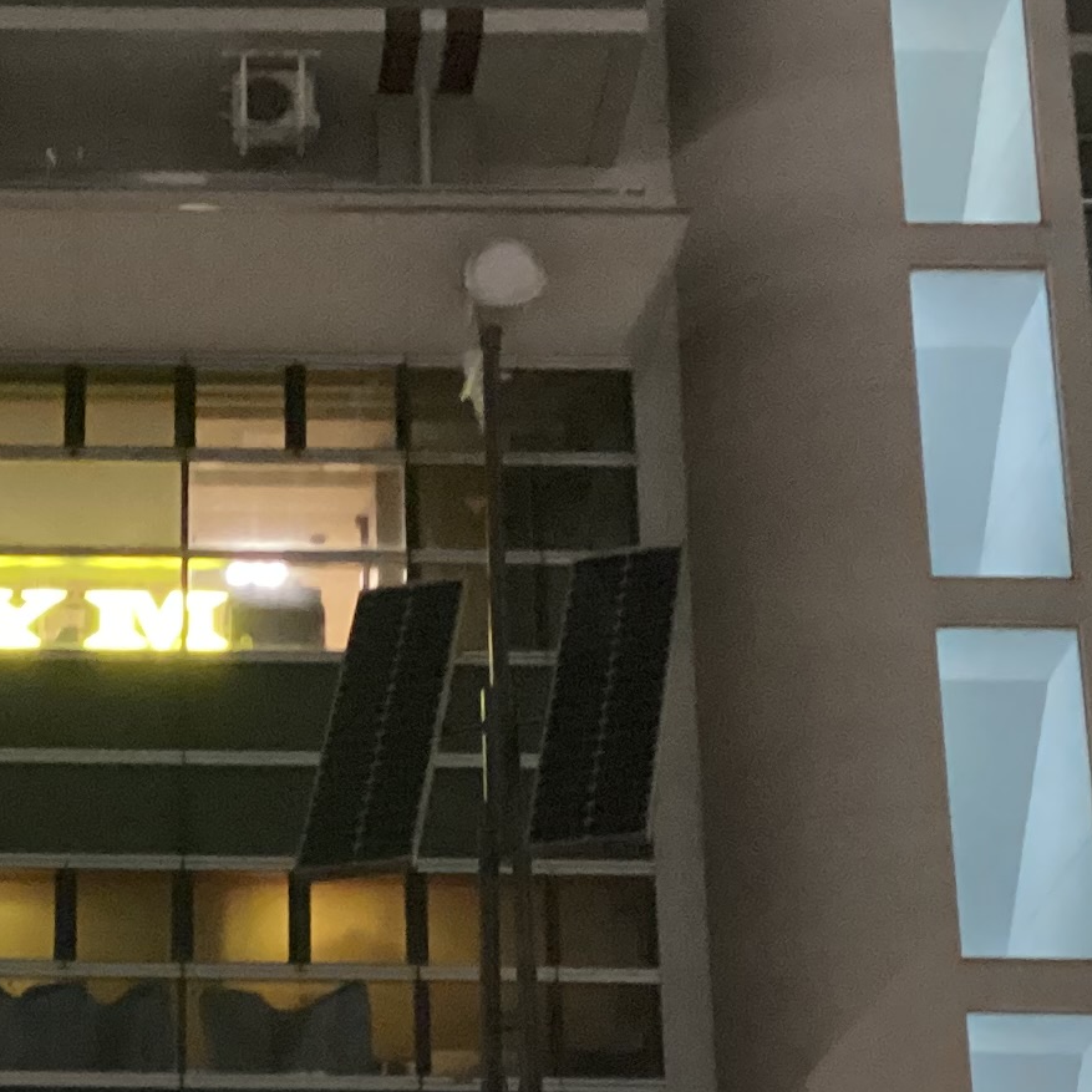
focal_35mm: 102
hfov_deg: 16.8
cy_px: 756
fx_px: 3640
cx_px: 100
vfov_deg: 17.0
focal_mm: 3.3
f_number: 2.4
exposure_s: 1/25
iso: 800
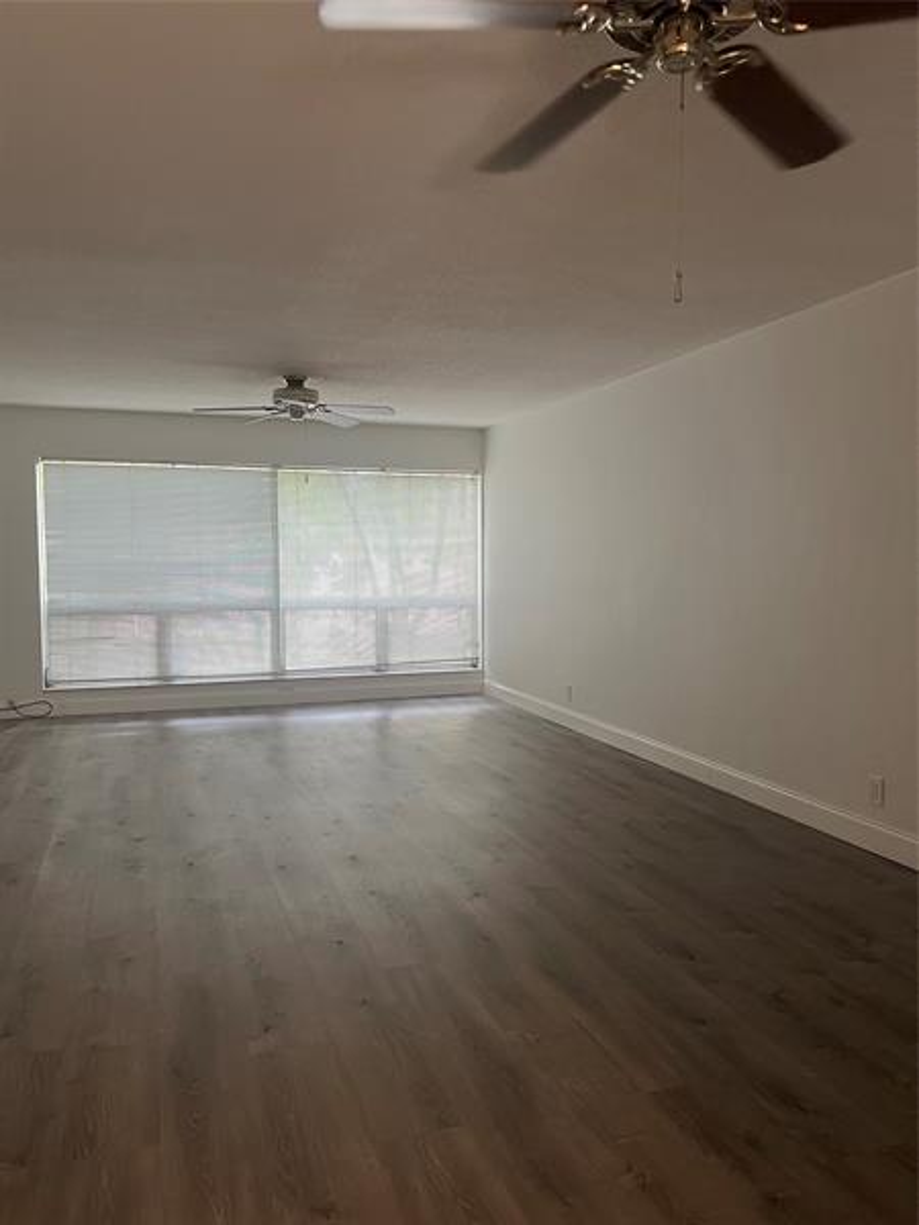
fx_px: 920
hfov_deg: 53.1
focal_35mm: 26
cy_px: 612
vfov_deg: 67.3
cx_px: 460
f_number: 1.5
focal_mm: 5.7
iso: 125
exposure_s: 1/60
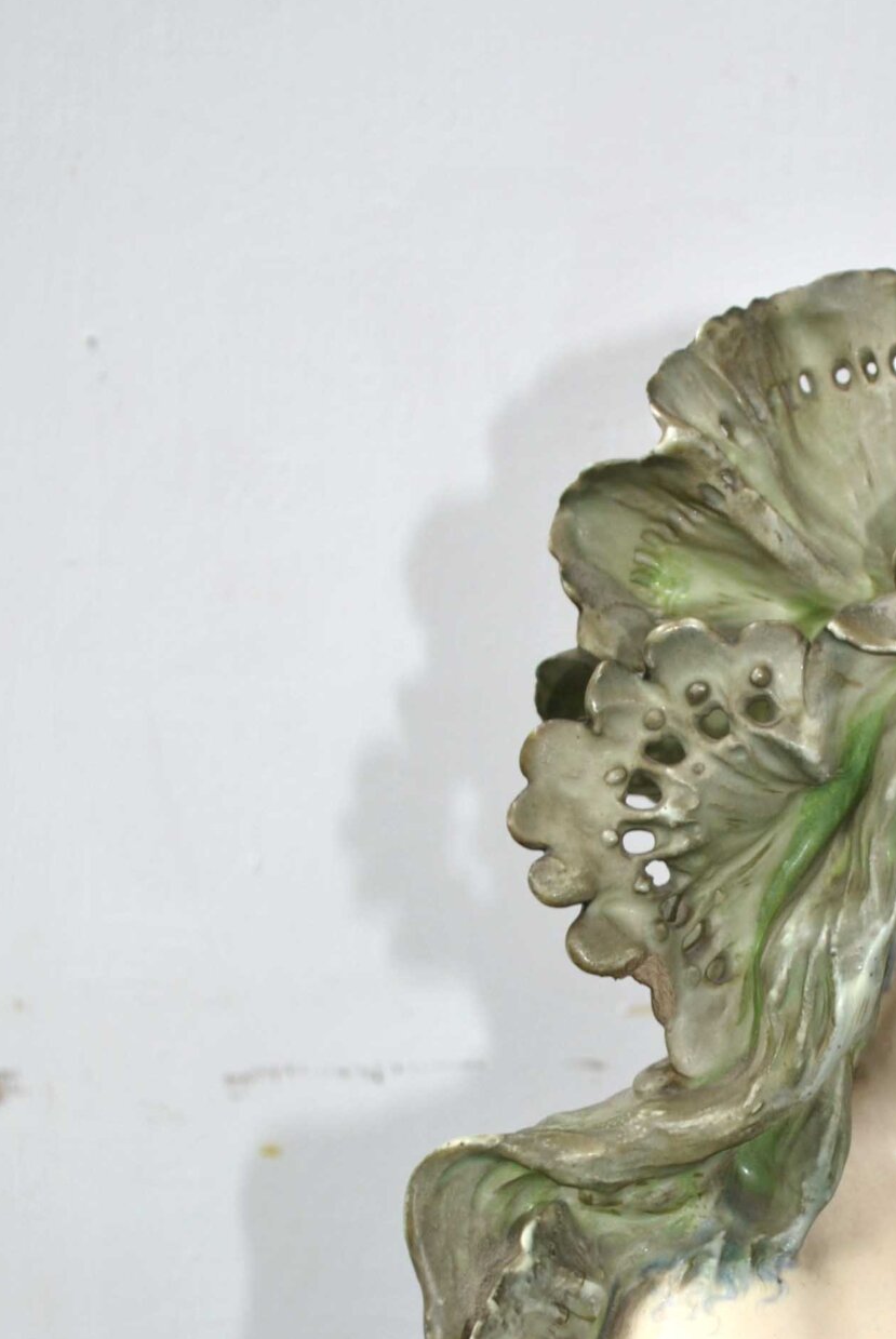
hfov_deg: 21.4
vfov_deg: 31.8
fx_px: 2309
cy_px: 978
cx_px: 833
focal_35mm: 62
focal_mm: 20
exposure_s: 1/15
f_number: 3.8
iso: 200
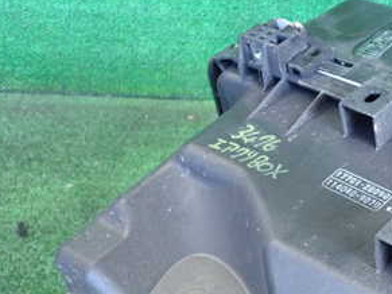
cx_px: 392
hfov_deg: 27.7
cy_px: 254
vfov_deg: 21.8
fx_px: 747
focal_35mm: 66
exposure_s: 1/125
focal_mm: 5.79
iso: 1000
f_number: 2.4
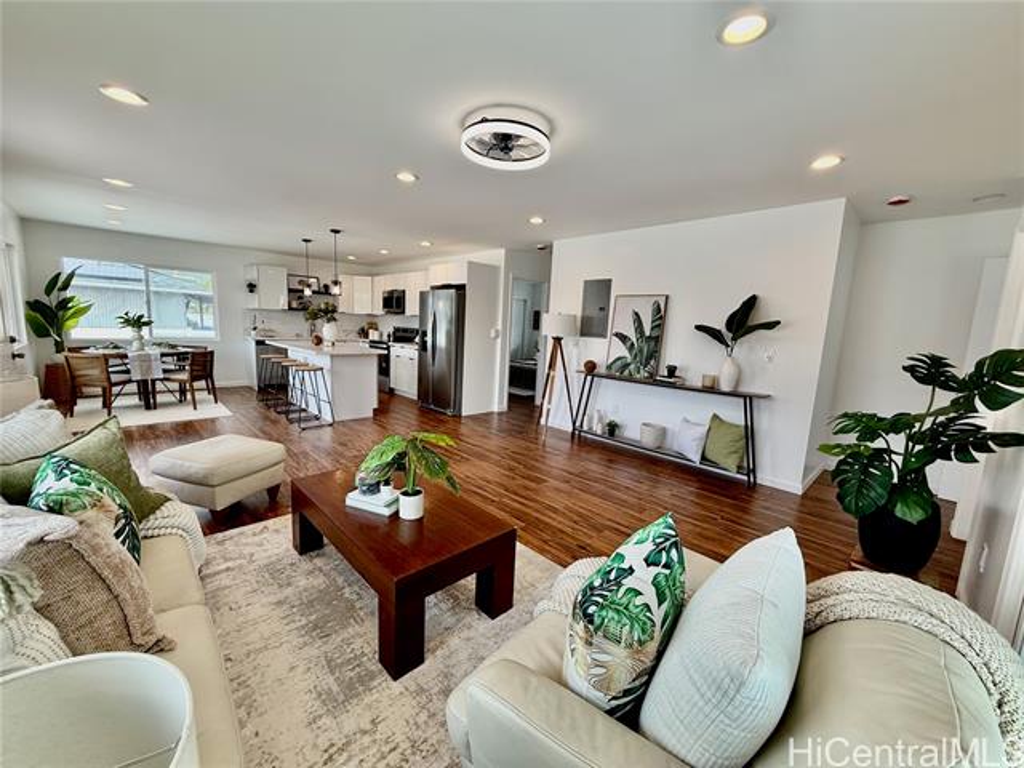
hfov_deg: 102.1
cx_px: 512
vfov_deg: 85.7
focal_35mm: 14
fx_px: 414
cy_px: 384
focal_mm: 2.22
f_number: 2.2
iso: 64
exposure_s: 1/120
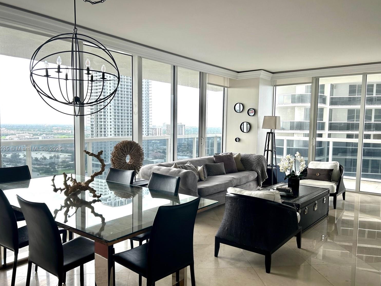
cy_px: 149
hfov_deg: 63.4
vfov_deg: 49.7
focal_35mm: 28
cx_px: 185
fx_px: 308
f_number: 1.5
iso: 40
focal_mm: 5.7
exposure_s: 1/160
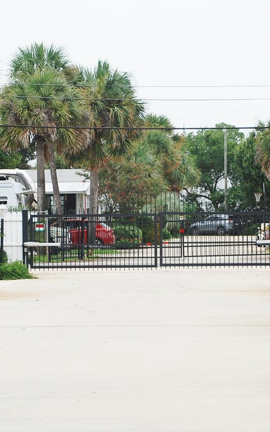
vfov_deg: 13.5
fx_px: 1825
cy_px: 198
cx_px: 153
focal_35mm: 155
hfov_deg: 8.5
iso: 100
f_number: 7.1
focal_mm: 52
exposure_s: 1/200
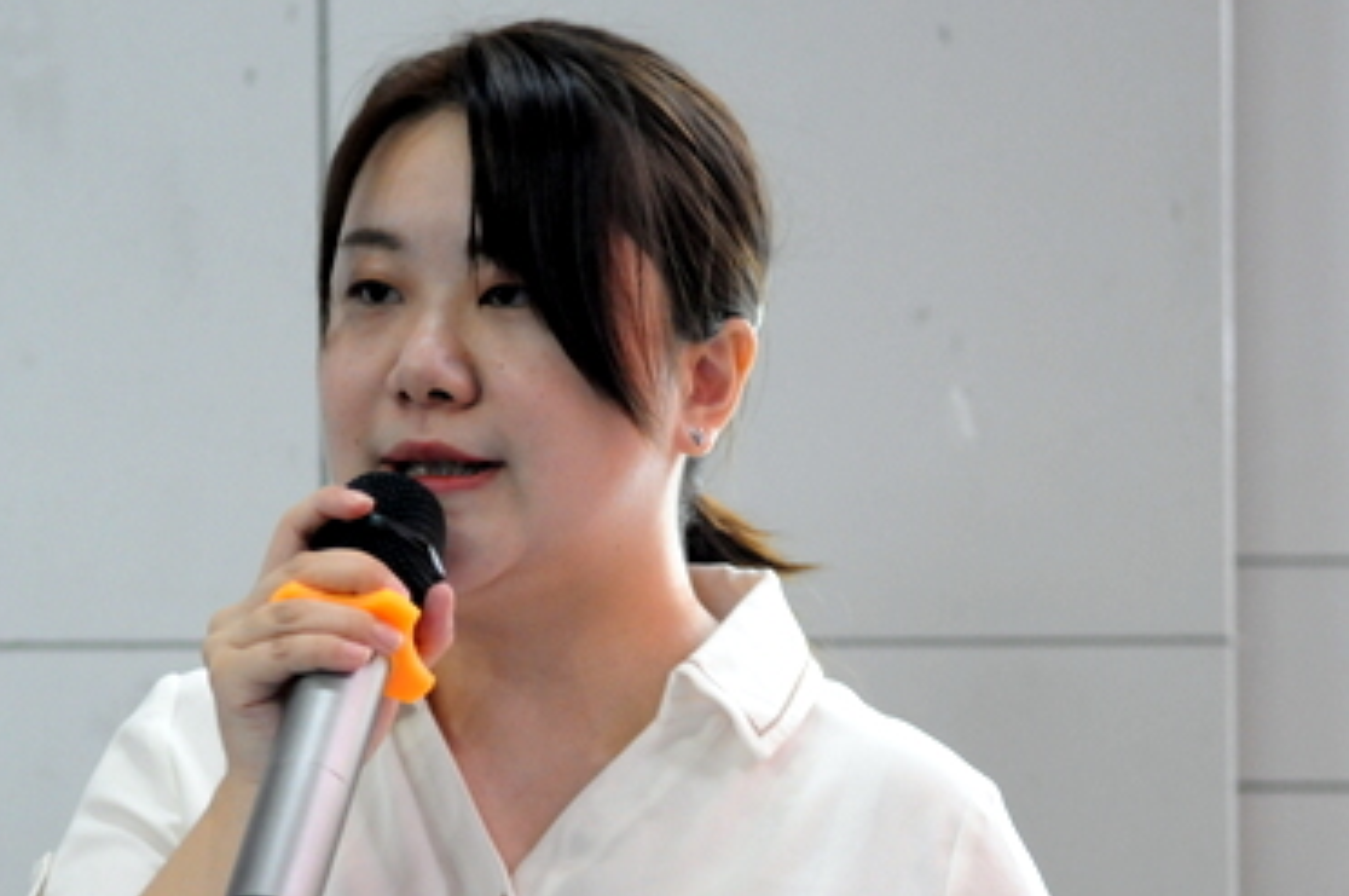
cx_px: 544
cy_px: 702
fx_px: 5309
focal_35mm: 142
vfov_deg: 9.6
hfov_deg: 14.5
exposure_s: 1/60
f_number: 3.2
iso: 1600
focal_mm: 55
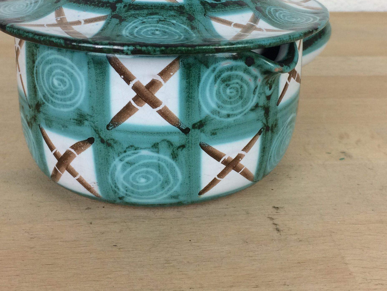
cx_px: 200
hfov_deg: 37.5
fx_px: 570
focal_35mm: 51
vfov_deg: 28.0
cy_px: 62
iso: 64
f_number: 2.2
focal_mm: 4.15
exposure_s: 1/100
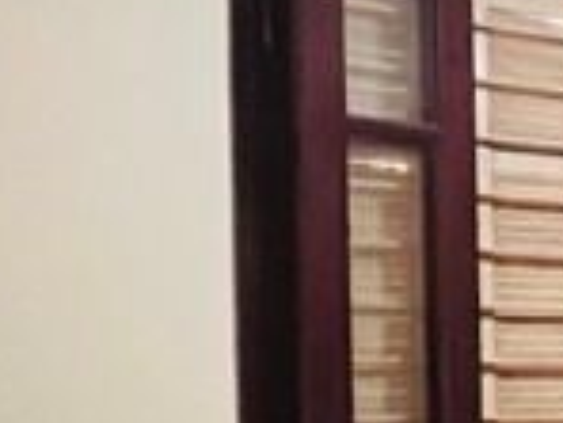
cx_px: 1655
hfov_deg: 11.8
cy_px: 438
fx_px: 1464
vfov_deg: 16.0
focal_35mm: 90
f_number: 1.8
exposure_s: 1/50
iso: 1000
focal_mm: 1.57
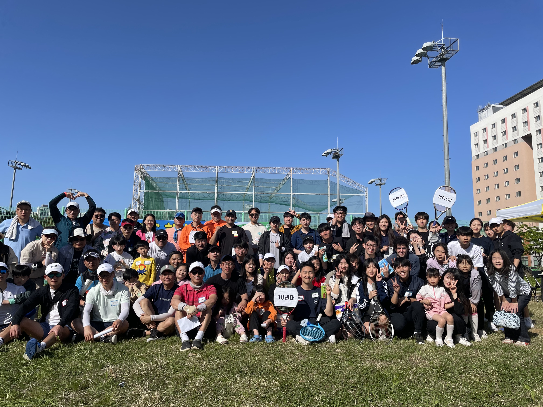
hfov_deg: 67.3
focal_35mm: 26
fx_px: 408
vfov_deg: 53.1
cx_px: 272
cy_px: 204
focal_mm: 4.2
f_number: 1.6
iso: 32
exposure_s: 1/4000
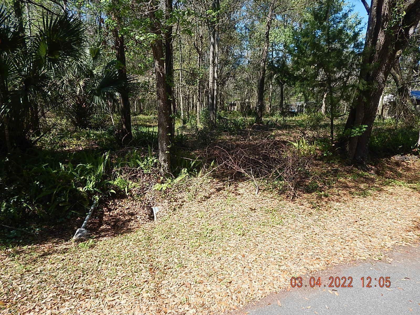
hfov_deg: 76.4
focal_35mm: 22
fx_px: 267
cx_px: 210
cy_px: 158
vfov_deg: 61.1
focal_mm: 4
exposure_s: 1/800
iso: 125
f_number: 3
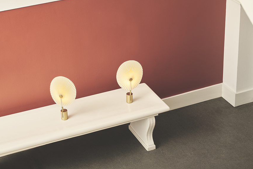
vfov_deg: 15.9
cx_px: 126
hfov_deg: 23.6
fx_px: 604
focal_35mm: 86
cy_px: 84
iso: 100
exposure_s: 1/200
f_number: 8
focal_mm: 85
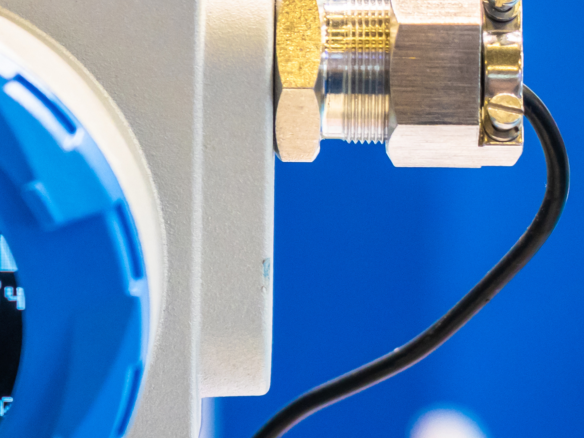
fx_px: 3914
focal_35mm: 232
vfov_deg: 6.4
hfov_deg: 8.4
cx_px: -217
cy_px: 467
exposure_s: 1/100
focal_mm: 40
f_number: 3.2
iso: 800
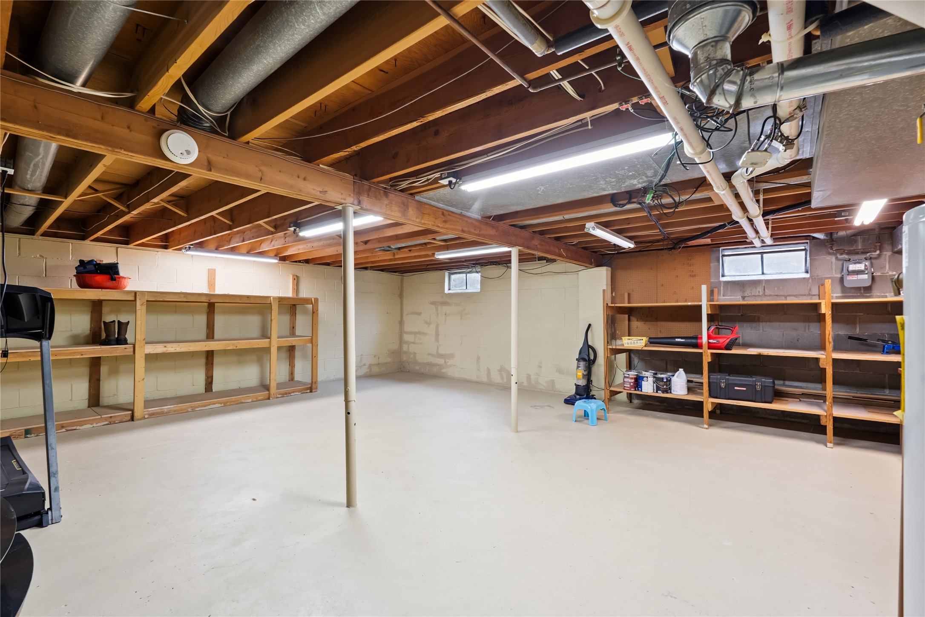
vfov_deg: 73.7
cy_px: 308
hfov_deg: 96.7
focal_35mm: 16
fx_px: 411
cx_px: 462
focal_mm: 16
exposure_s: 1/2.5
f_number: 9
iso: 400
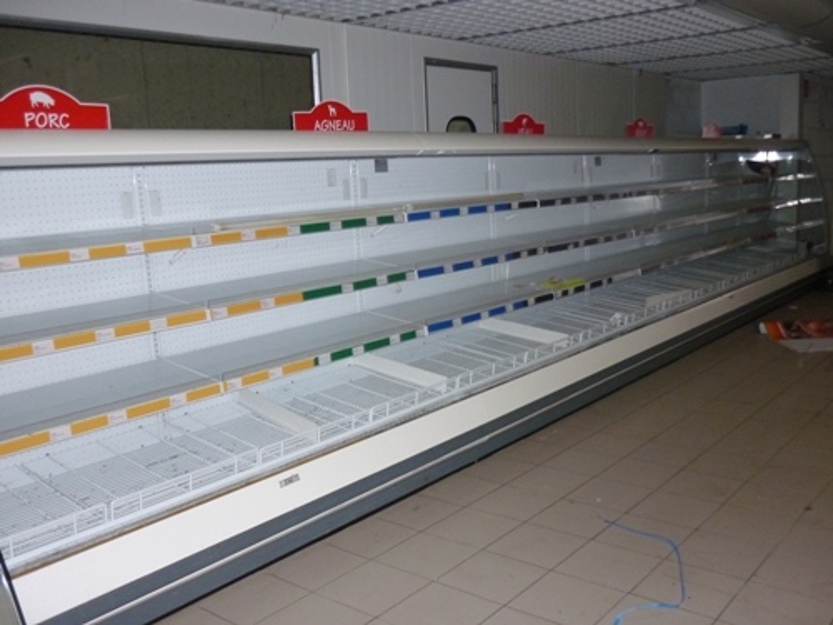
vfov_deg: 42.9
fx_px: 794
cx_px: 416
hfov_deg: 55.4
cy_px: 312
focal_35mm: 33
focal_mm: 5.5
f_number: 2.8
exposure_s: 1/8
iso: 250
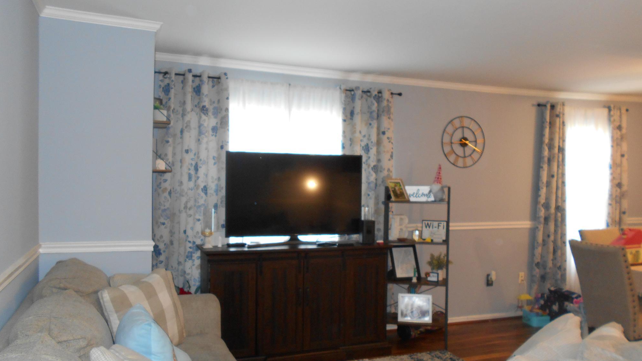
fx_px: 494
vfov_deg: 40.1
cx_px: 321
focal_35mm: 29
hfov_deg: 66.1
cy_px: 205
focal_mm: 4.6
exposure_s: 1/25
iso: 220
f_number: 3.2
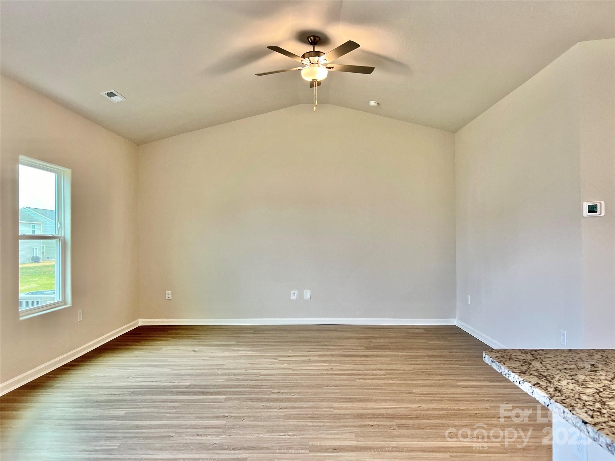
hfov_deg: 67.3
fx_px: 462
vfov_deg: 53.1
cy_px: 230
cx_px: 308
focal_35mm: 26
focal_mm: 5.7
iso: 100
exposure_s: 1/120
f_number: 1.5
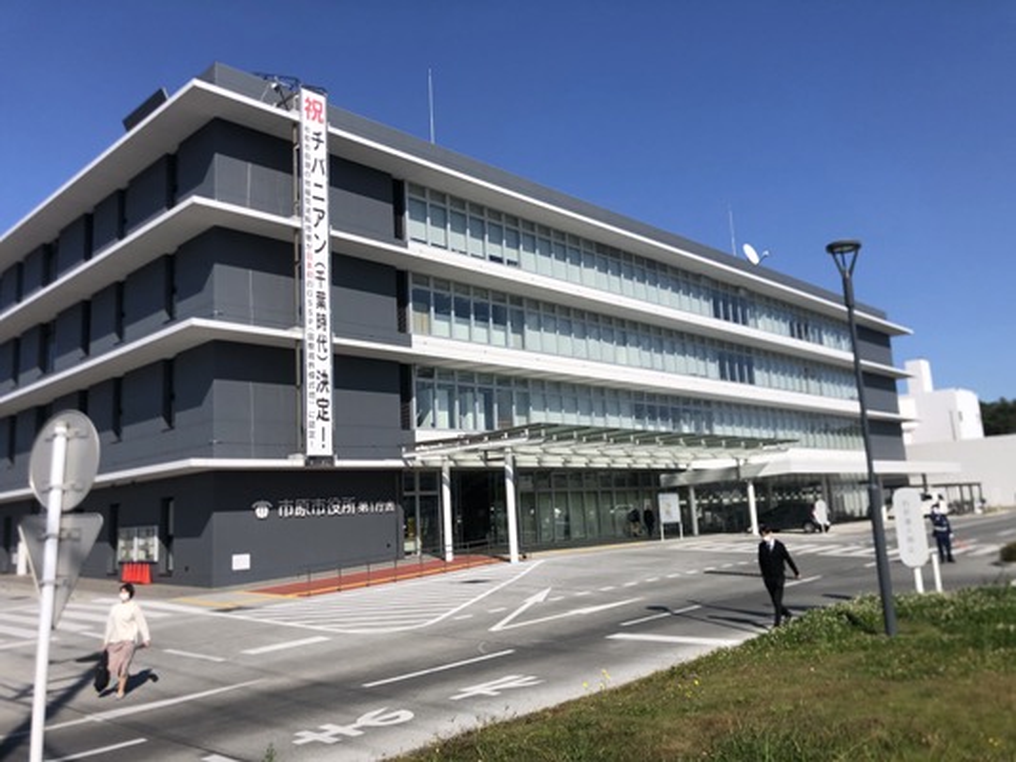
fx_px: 822
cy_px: 381
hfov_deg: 63.4
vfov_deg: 49.8
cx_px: 508
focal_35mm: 28
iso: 20
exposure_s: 1/3003
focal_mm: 3.99
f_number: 1.8
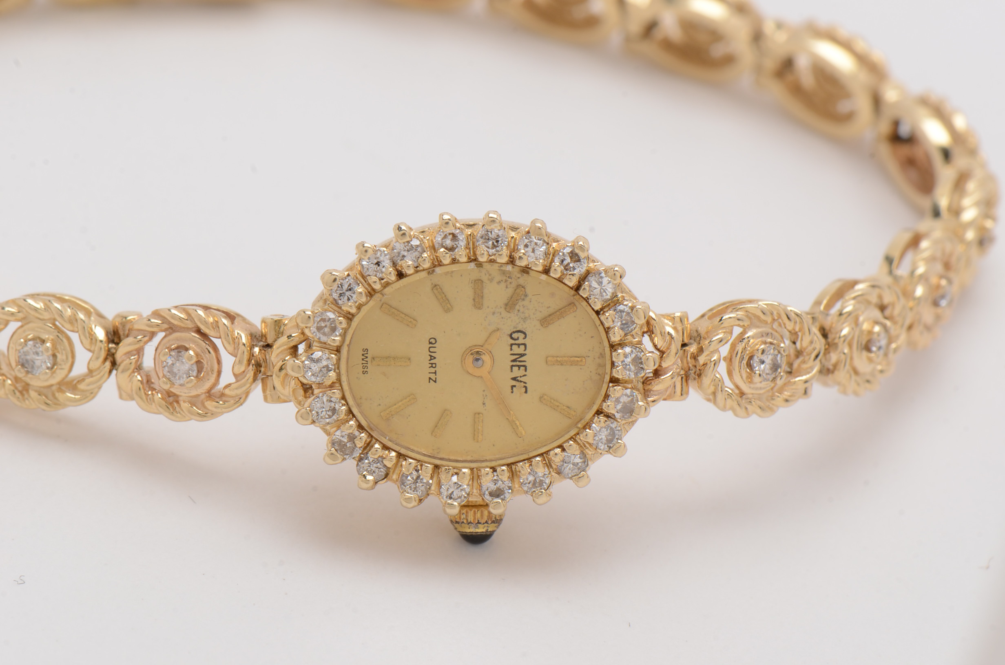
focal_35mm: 128
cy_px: 332
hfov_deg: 16.1
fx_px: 3552
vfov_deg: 10.7
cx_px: 502
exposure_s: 1/125
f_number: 18
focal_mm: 85
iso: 200
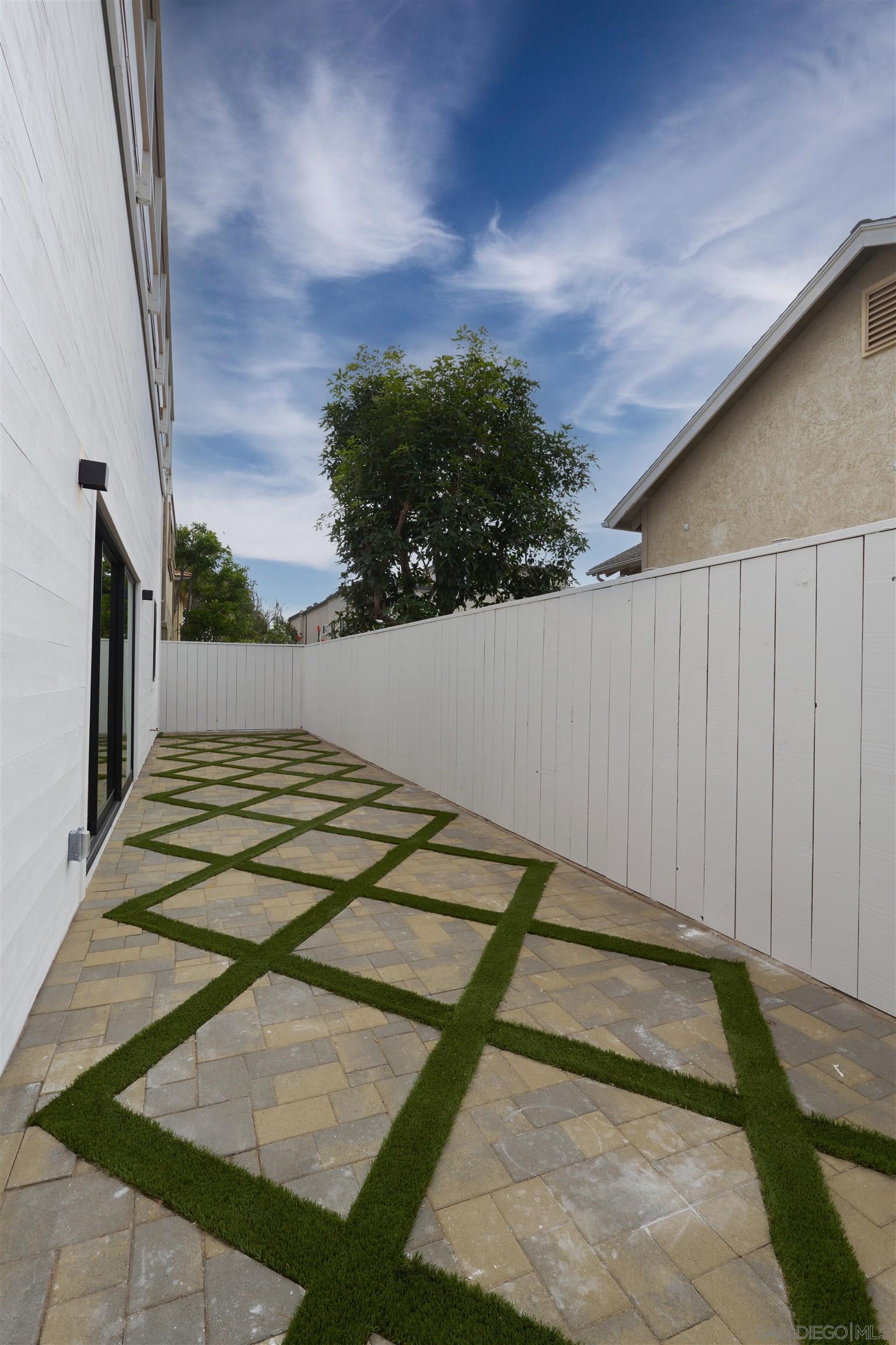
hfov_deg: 72.1
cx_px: 448
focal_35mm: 16
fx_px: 616
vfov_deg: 95.0
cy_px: 672
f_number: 8
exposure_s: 1/200
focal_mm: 16.5
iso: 100
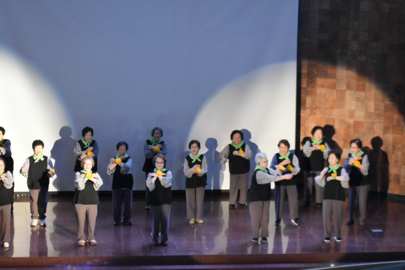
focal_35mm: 124
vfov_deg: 11.1
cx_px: 168
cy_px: 154
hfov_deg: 16.5
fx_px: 1395
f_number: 4.5
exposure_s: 1/60
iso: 10000
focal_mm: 70
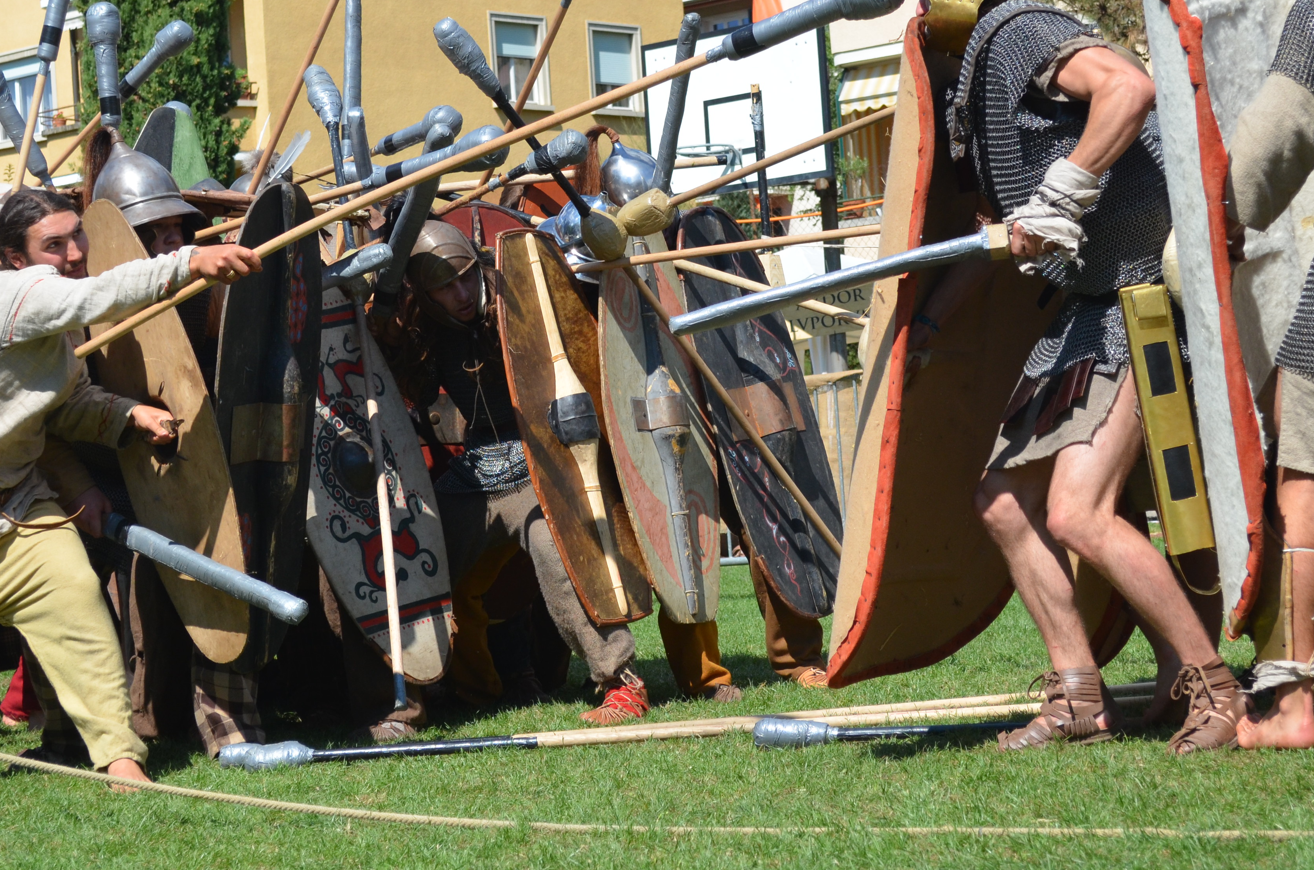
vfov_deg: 15.4
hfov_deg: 23.2
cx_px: 621
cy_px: 342
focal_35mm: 88
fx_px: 3205
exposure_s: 1/1600
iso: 400
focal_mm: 40
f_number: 6.3
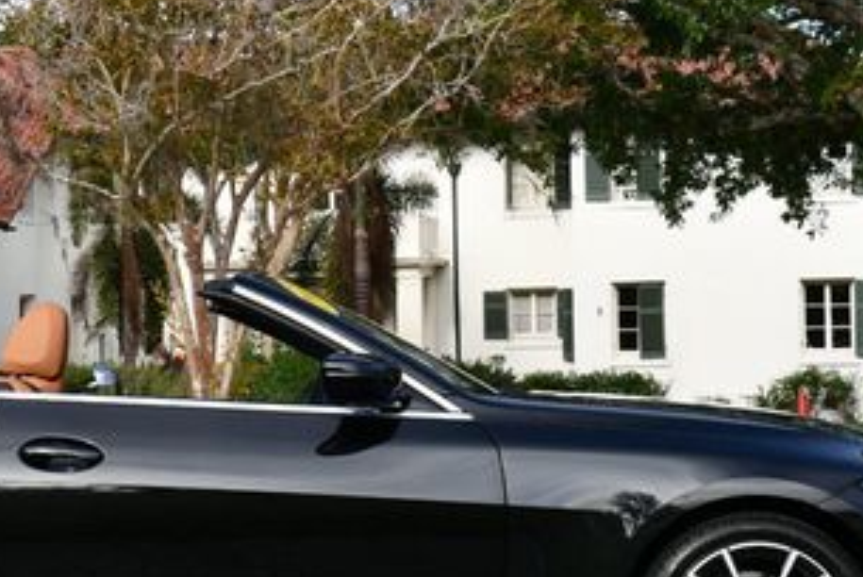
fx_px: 2519
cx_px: 209
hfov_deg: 19.3
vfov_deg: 13.1
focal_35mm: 105
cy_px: 243
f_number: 7.1
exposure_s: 1/200
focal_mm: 25
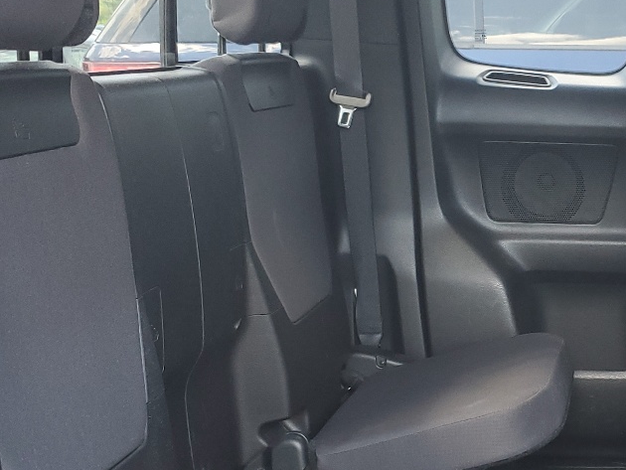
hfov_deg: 28.6
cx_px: 525
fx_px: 1194
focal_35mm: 66
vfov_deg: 22.1
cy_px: 327
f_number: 1.5
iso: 80
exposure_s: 1/100
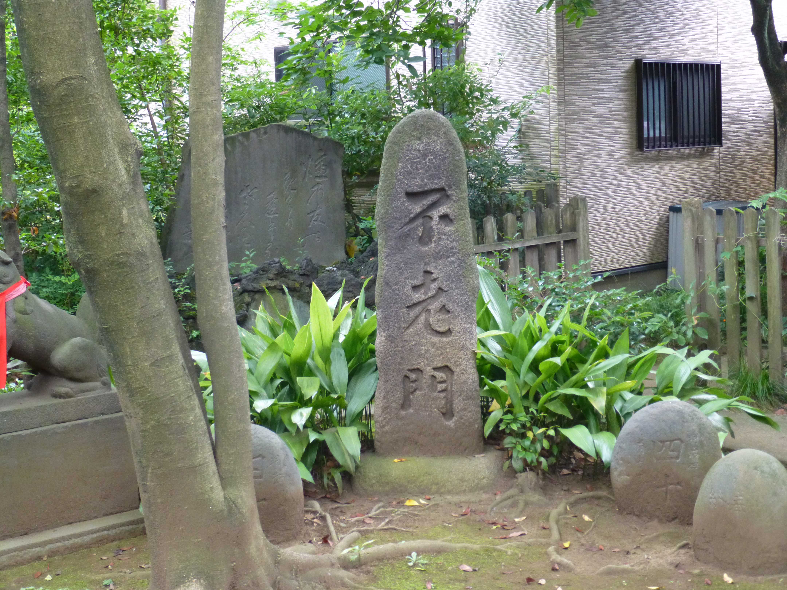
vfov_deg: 26.6
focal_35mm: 55
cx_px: 394
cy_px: 295
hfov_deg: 34.9
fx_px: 1250
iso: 400
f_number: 4.2
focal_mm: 9.9
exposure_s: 1/60
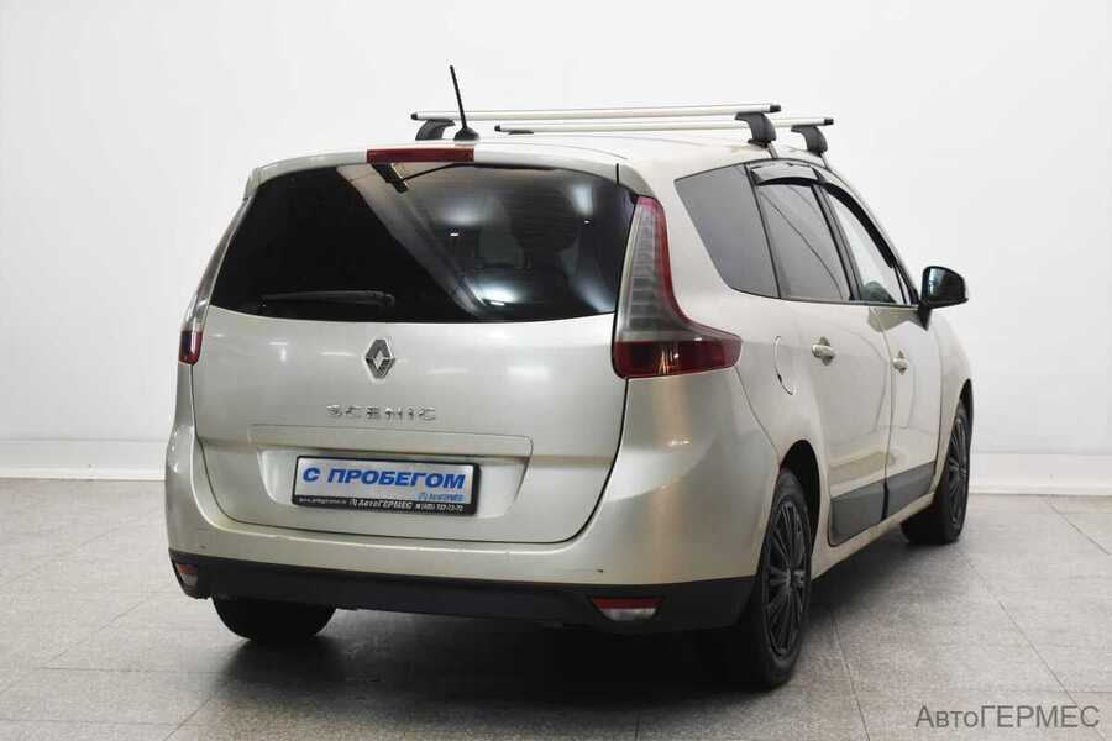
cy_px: 370
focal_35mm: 57
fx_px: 1761
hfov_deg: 35.1
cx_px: 556
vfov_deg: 23.8
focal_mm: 38
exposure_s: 1/80
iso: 800
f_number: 5.6
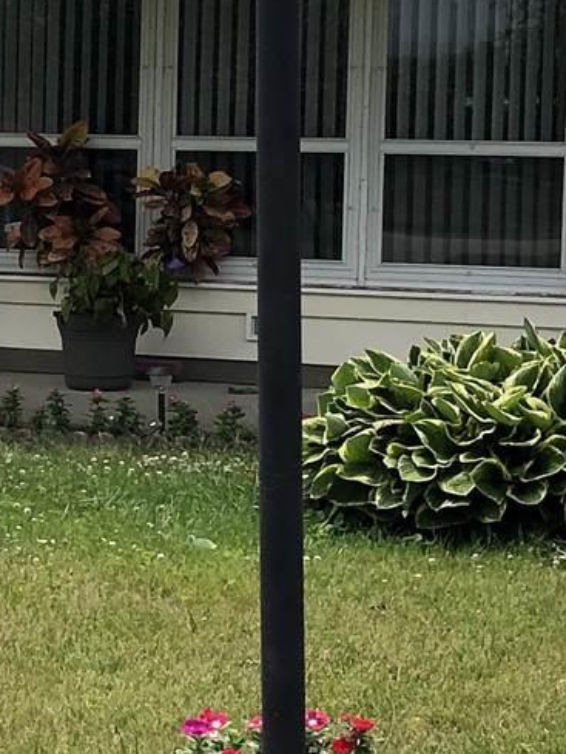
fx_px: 2876
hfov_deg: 11.0
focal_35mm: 132
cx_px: -136
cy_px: 313
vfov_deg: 14.9
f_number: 1.8
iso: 20
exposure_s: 1/2288
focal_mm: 4
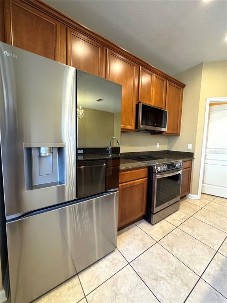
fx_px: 122
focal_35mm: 14
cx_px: 114
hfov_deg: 85.7
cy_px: 152
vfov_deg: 102.1
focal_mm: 2.22
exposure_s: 1/60
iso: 400
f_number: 2.2
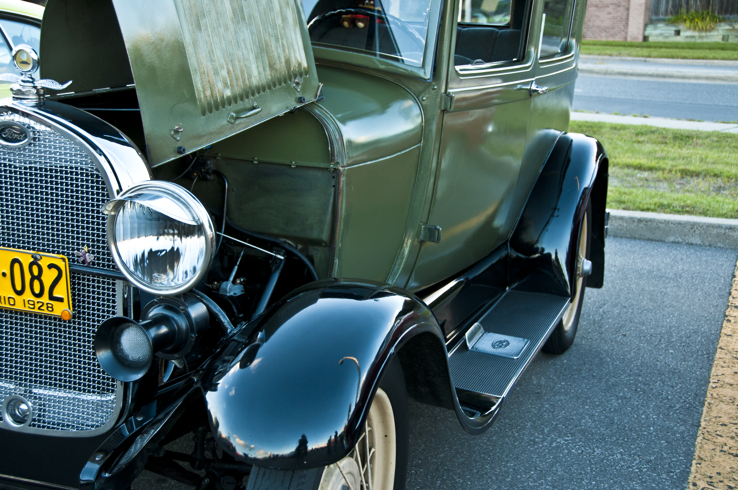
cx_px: 369
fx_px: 1044
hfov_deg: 38.9
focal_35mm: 51
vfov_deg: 26.4
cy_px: 245
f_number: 4.2
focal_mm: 34
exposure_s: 1/160
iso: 400
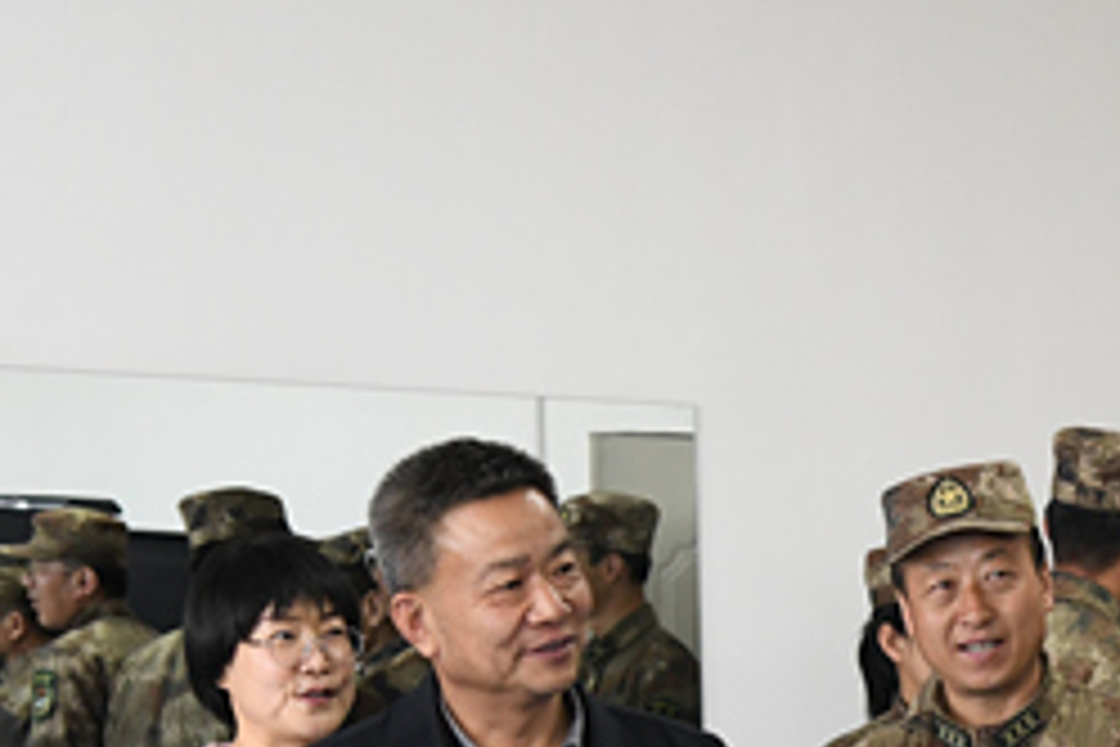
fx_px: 4200
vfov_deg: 9.9
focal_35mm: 135
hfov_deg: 14.9
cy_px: 1109
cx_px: 1111
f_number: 5
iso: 3600
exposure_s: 1/250
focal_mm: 42
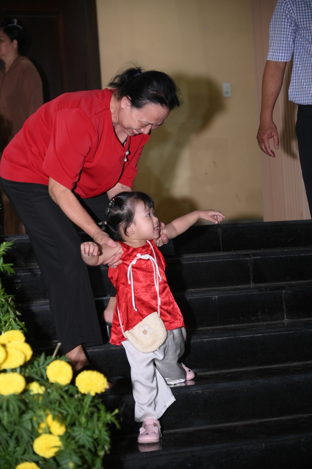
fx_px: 1106
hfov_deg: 16.1
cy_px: 234
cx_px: 156
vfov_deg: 23.9
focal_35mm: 85
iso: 800
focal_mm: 85
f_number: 4
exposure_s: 1/100
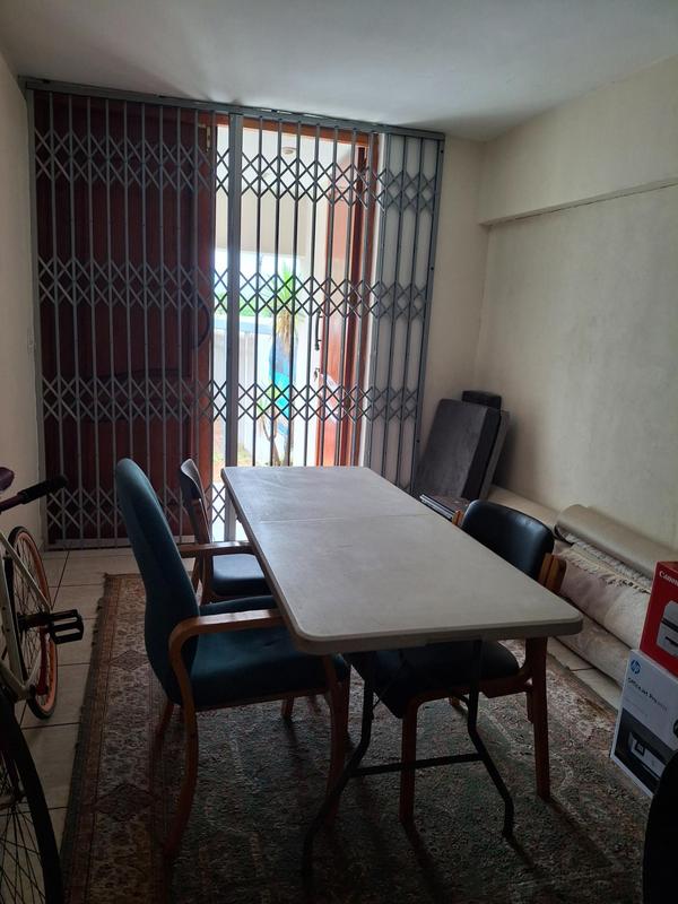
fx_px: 653
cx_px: 339
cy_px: 452
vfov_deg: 69.4
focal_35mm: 25
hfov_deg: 54.9
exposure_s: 1/100
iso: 80
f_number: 1.8
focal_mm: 4.69
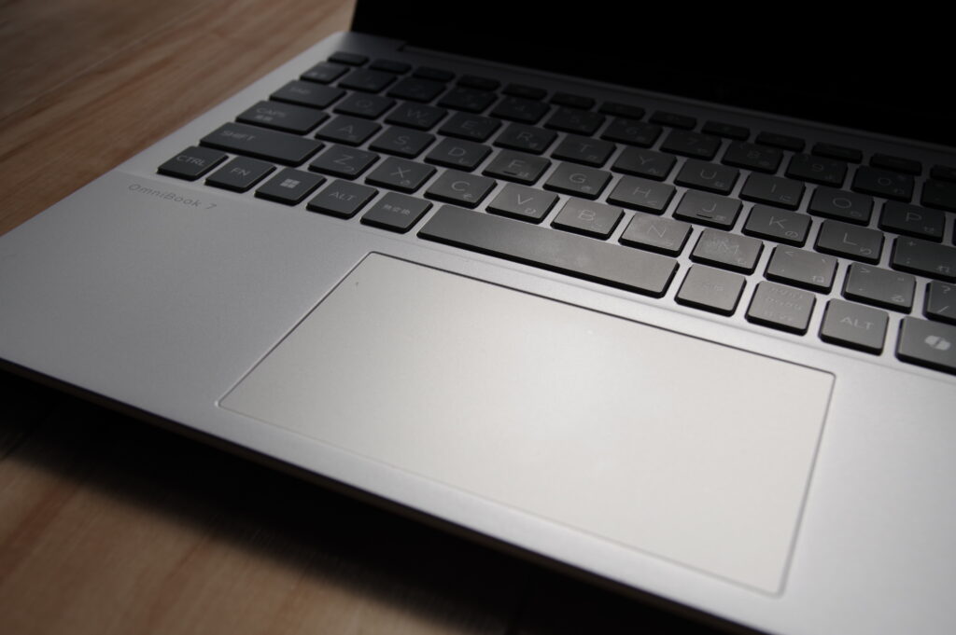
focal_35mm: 39
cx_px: 478
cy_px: 318
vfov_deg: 34.2
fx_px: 1035
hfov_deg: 49.6
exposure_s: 1/320
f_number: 7.1
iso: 200
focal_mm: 26
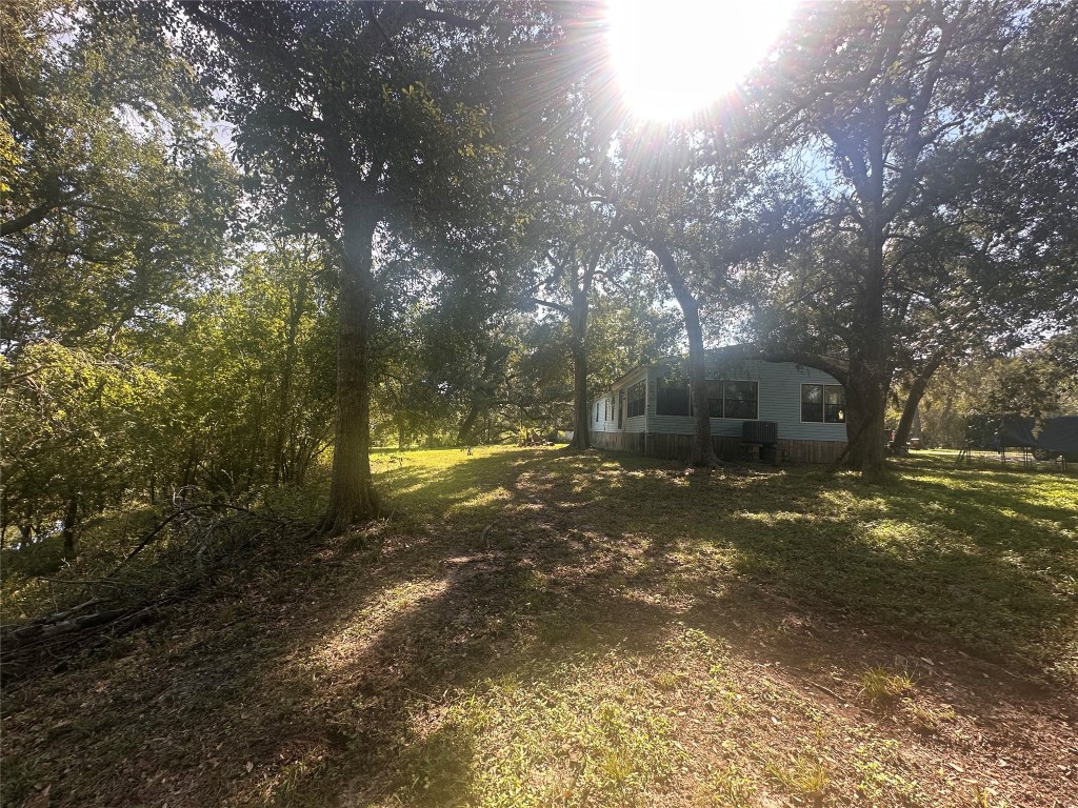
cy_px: 404
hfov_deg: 102.1
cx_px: 539
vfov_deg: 85.7
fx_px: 436
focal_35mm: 14
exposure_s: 1/375
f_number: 2.2
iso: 40
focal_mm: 2.22
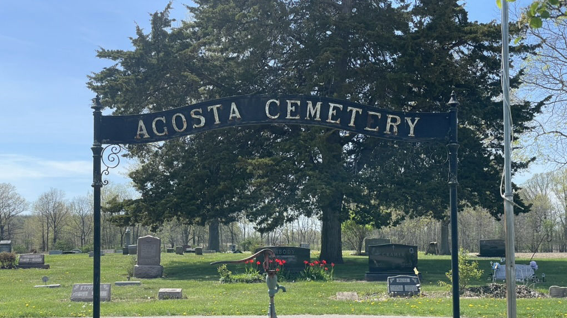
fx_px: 857
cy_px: 208
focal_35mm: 57
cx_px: 285
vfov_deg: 21.0
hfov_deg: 36.6
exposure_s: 1/940
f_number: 2
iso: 25
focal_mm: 6
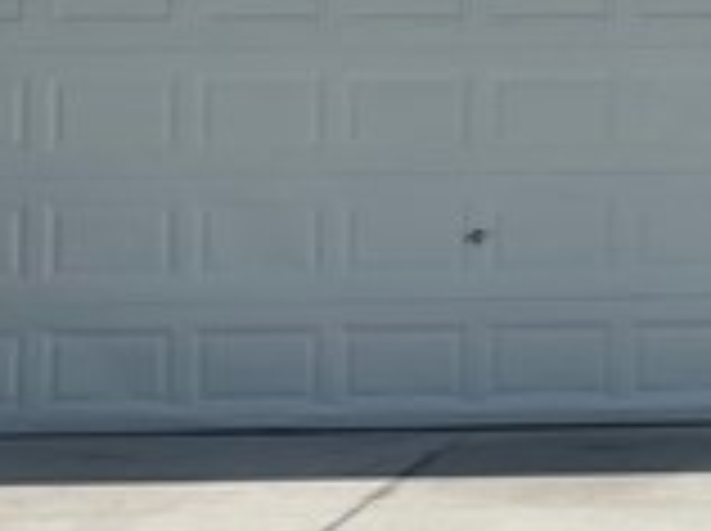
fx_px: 3466
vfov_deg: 8.7
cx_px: 1386
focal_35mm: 169
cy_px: 32
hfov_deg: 10.8
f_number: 1.6
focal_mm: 4.2
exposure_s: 1/7299
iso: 32
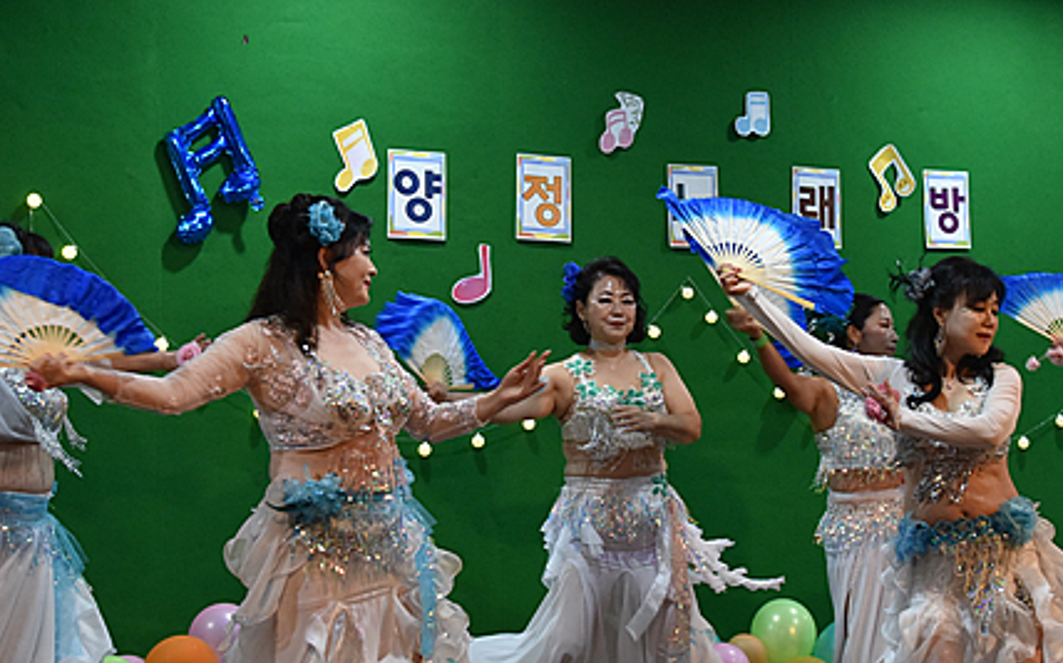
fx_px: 2316
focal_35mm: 80
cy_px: 299
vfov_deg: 16.3
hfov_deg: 25.8
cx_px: 611
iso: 2000
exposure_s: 1/125
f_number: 4.5
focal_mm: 42
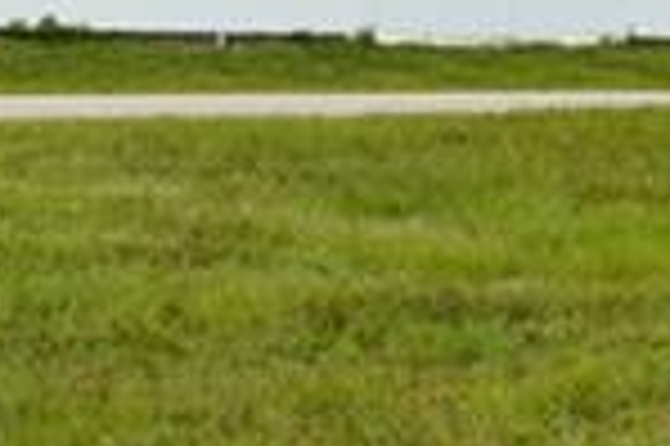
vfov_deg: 5.1
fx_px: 4982
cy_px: 293
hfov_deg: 7.5
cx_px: -355
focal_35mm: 268
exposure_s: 1/100
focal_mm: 26
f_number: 5
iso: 100
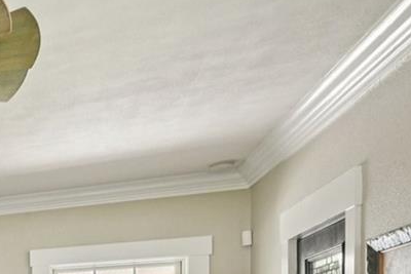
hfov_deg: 20.7
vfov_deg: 21.9
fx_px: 640
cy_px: 354
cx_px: -369
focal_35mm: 56
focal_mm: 14
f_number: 8
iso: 400
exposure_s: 1/25
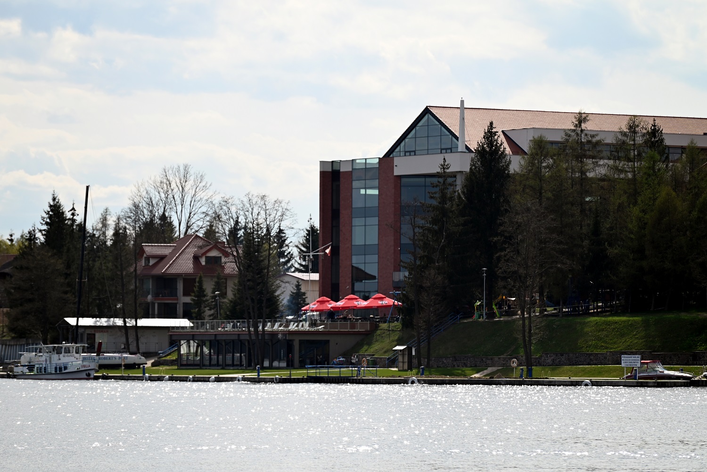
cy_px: 236
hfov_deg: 10.3
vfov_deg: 6.9
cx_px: 354
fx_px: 3929
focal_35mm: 200
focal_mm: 200
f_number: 5.6
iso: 140
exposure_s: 1/1000
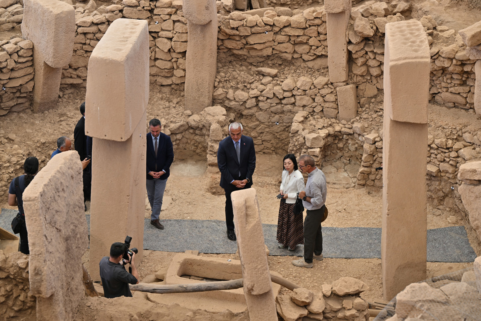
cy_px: 160
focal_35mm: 89
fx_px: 1189
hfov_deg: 22.9
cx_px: 240
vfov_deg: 15.4
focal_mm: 89
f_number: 4.5
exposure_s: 1/320
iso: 160
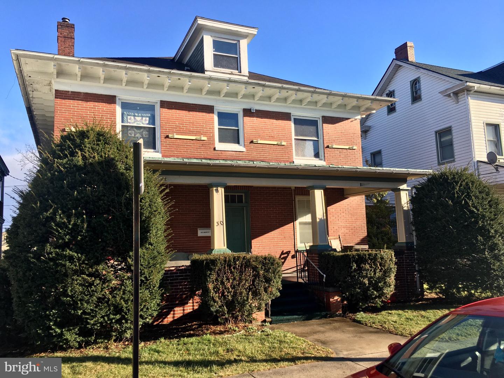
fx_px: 422
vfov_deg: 48.2
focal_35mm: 29
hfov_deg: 61.7
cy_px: 189
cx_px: 252
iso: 25
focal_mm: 4.15
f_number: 2.2
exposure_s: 1/601
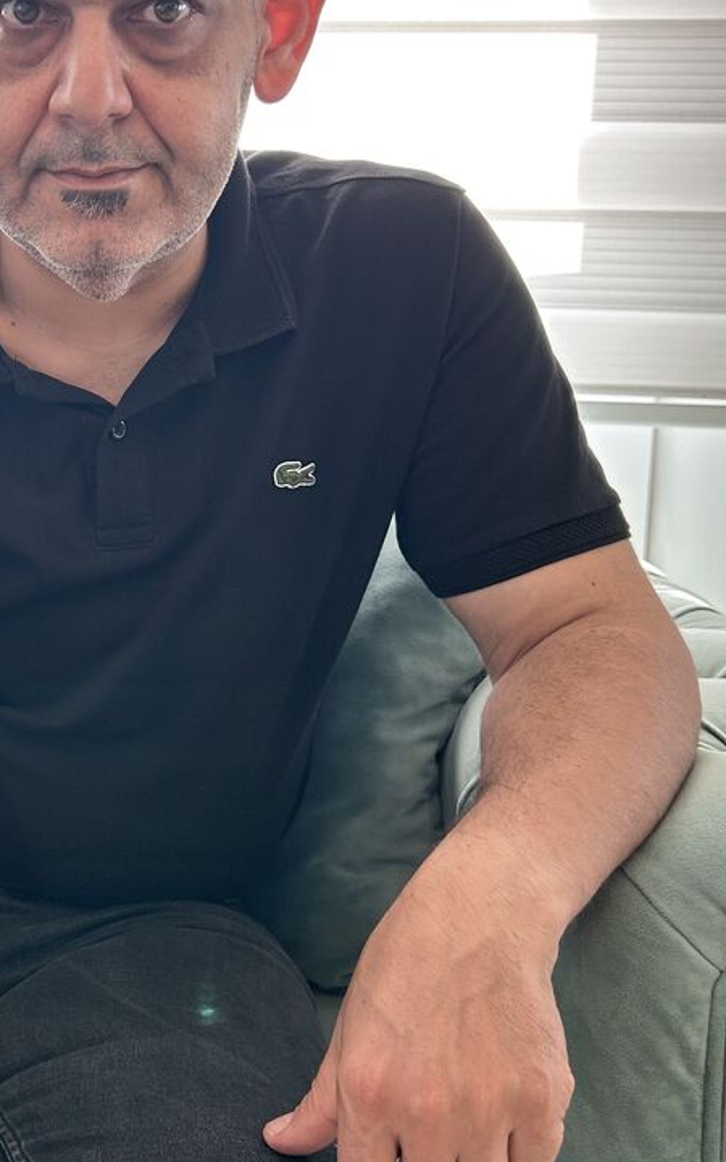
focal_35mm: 49
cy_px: 457
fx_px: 1551
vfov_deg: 40.8
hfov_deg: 24.9
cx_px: -29
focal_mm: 5.7
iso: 32
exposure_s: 1/124
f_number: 1.5
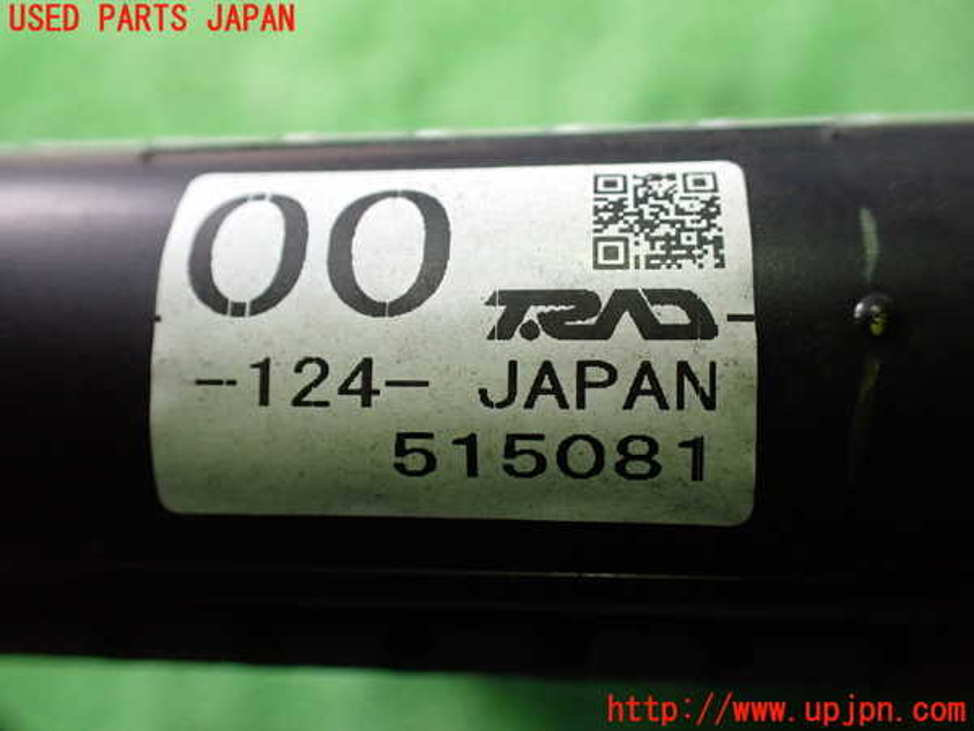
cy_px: 366
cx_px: 487
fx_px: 844
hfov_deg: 60.0
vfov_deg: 46.8
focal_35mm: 30
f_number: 2.3
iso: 640
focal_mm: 5.4
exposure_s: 1/125
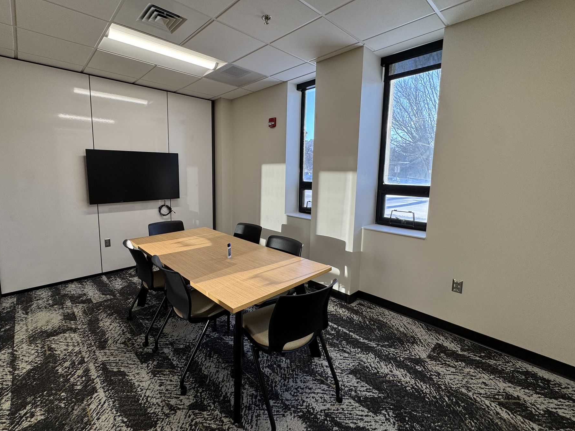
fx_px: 266
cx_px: 253
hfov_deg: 94.1
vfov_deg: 78.1
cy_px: 205
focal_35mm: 16
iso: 64
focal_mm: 2.22
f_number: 2.2
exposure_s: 1/120
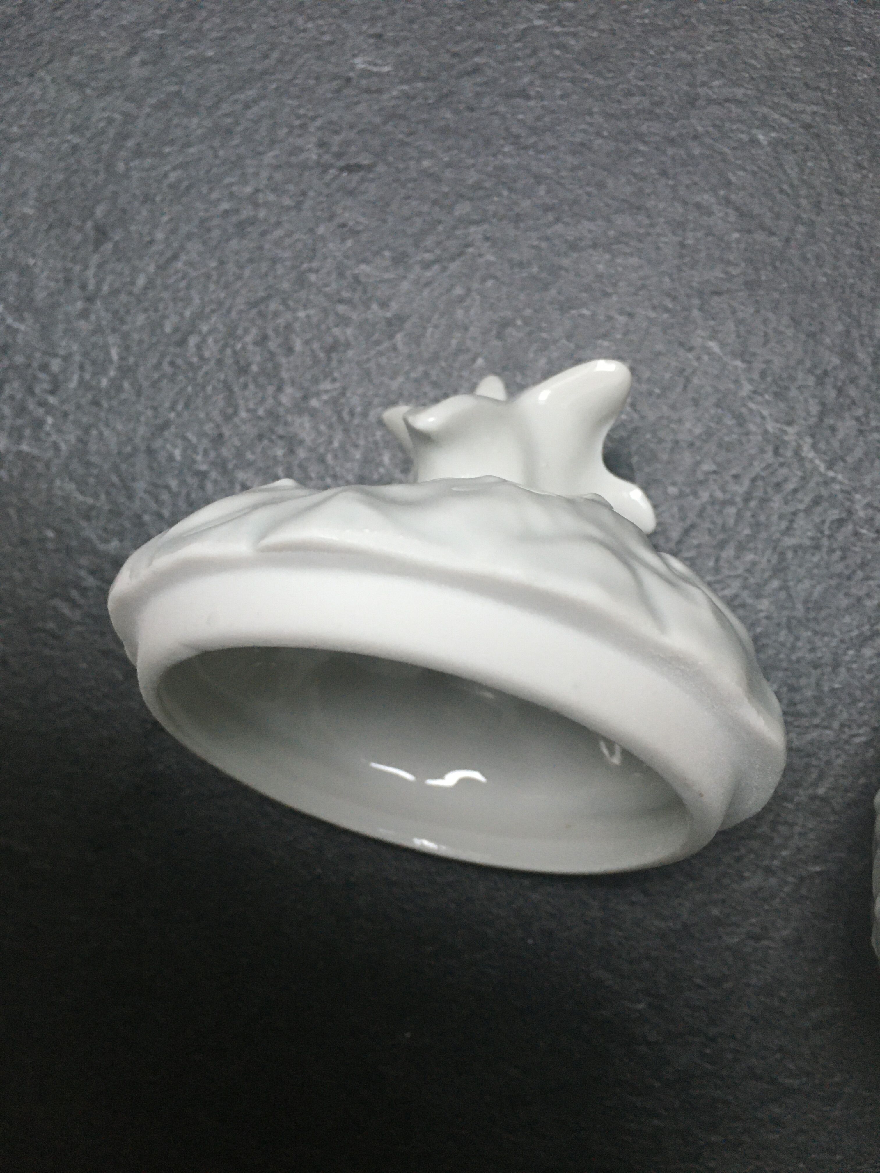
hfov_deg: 48.2
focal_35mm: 29
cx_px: 440
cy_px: 586
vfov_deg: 61.7
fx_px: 983
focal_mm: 4.15
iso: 160
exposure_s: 1/33
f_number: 2.2
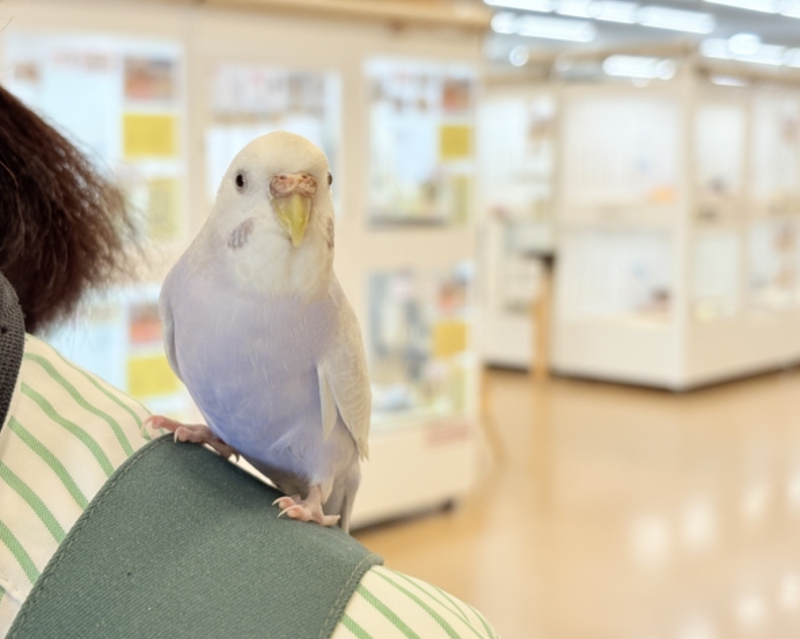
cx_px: 384
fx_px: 1301
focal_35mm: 55
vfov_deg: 27.6
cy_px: 318
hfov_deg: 34.2
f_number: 1.6
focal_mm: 5.96
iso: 64
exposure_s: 1/100
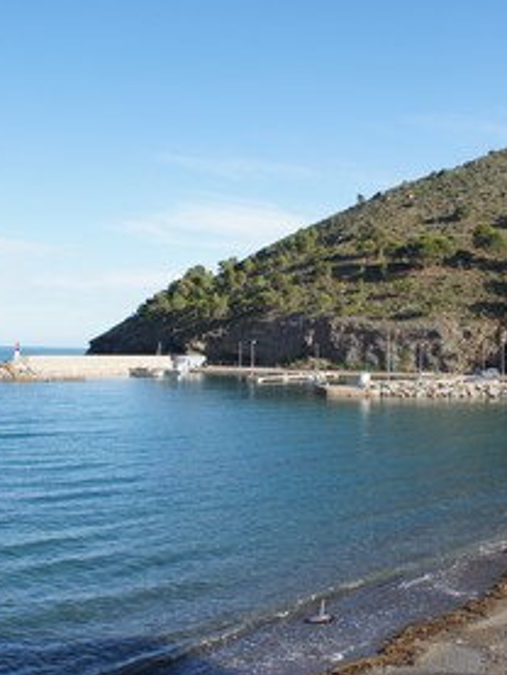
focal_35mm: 43
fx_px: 839
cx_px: 292
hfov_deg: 33.6
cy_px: 340
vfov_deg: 43.8
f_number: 7.1
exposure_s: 1/200
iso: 100
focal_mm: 18
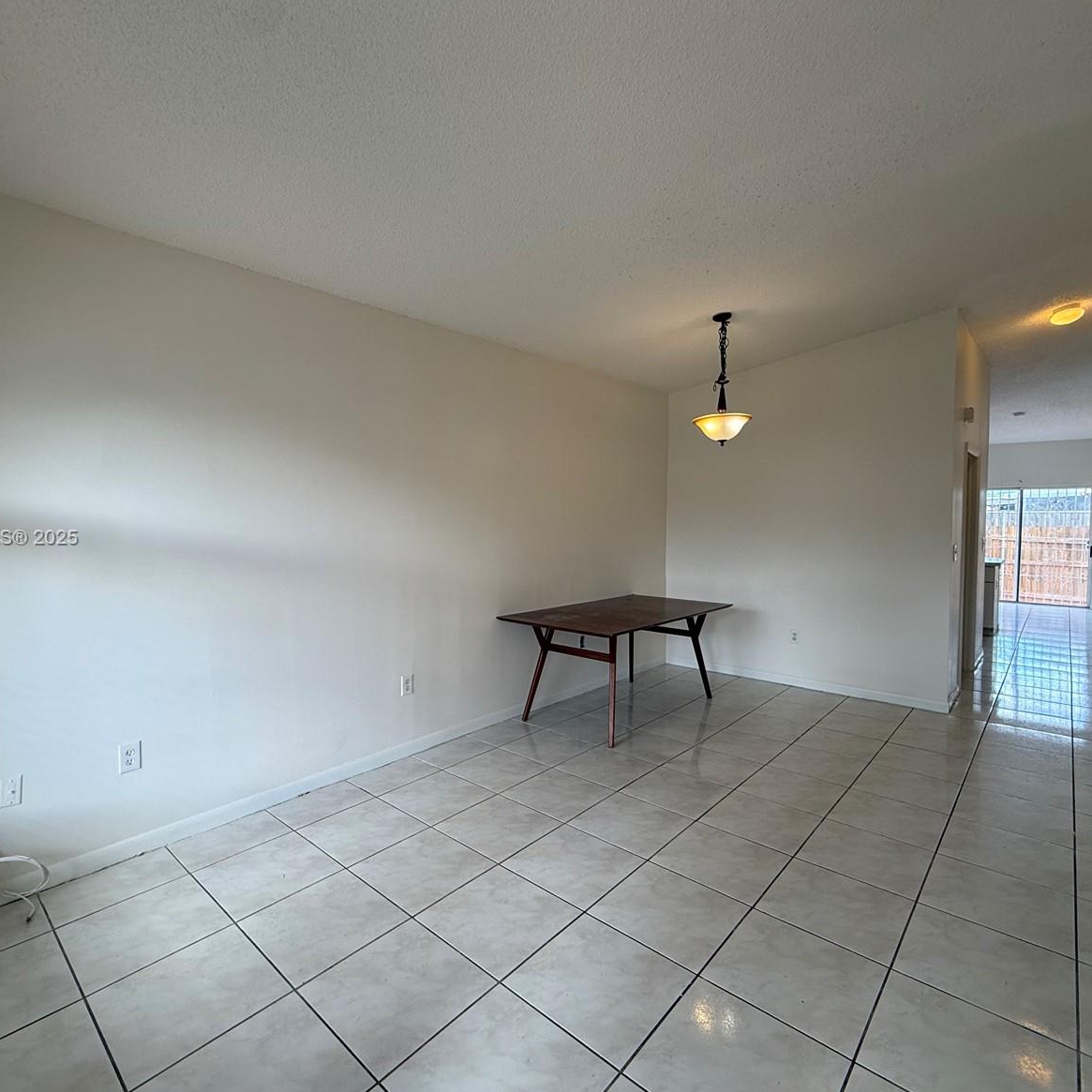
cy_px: 539
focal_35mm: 17
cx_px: 528
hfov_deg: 83.9
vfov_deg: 84.0
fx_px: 607
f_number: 2.2
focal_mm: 2.22
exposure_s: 1/120
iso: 80
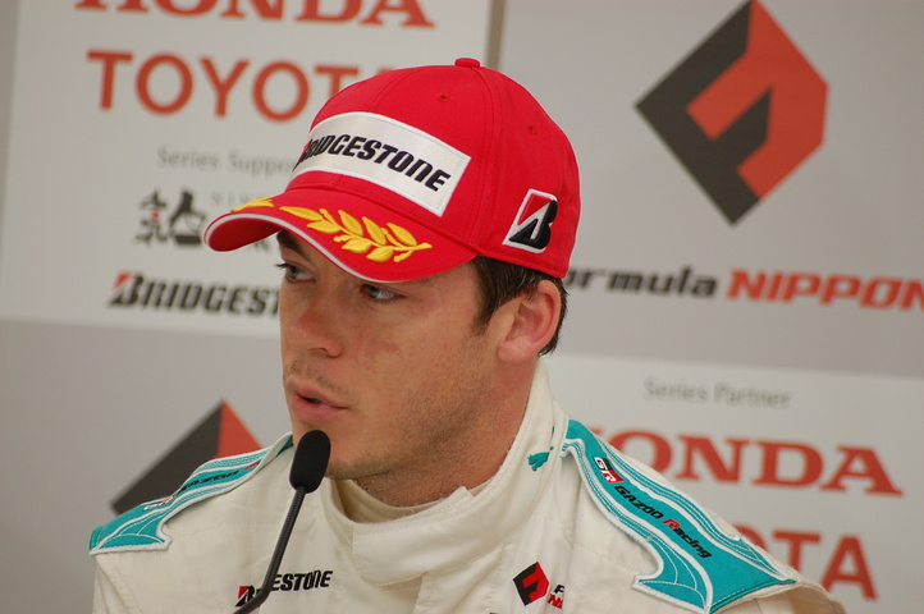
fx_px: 7693
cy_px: 307
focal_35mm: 300
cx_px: 462
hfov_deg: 6.9
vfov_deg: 4.6
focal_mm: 200
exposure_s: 1/60
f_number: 5.6
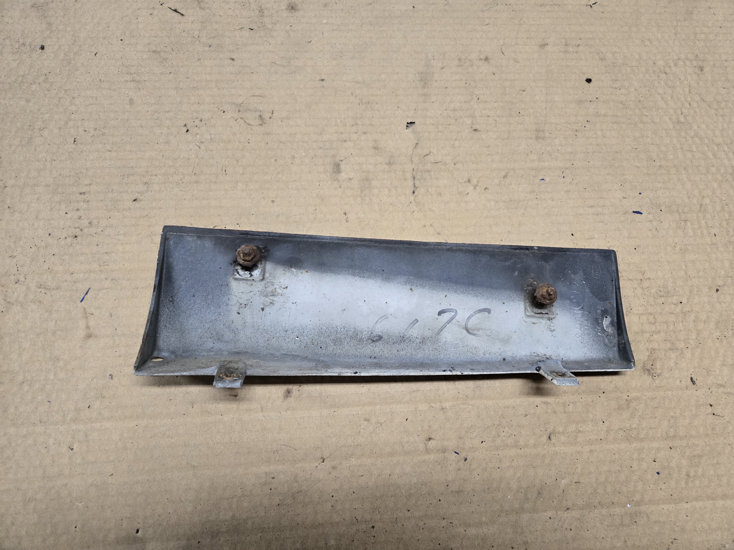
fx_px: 488
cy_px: 275
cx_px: 367
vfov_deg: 58.9
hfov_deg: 73.9
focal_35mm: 23
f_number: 1.8
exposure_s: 1/120
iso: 400
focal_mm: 5.4
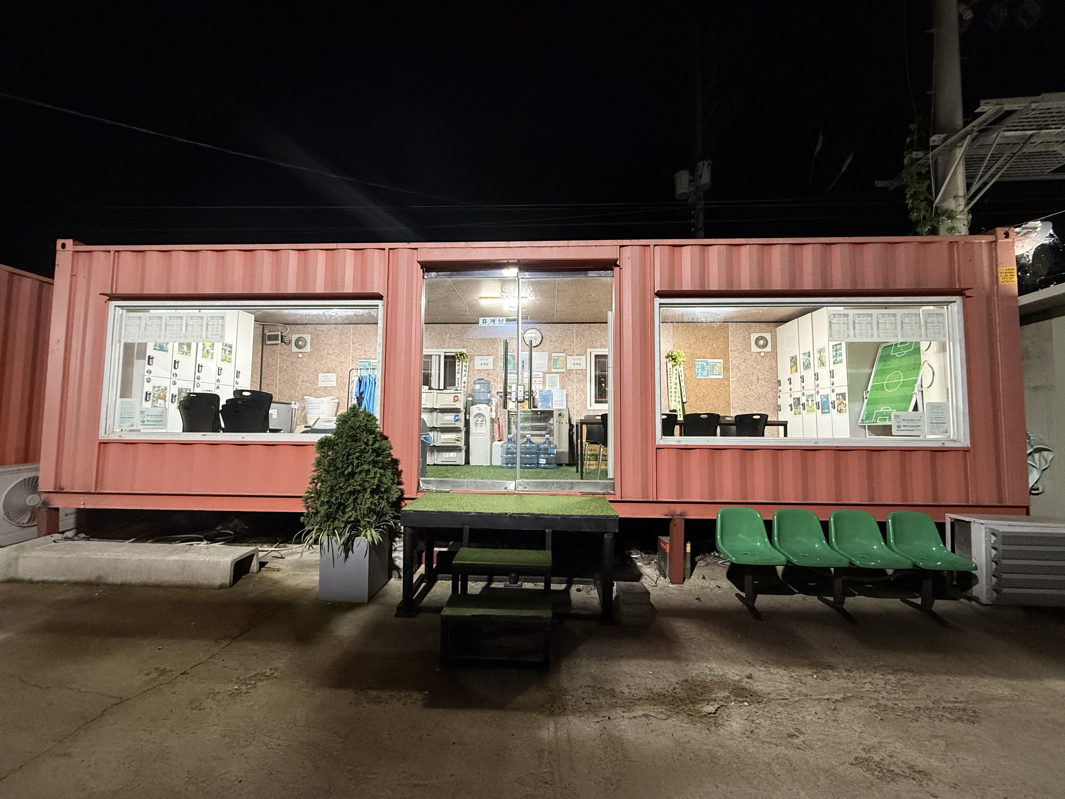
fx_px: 431
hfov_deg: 102.1
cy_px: 400
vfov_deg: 85.7
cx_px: 532
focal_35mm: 14
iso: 320
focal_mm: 2.22
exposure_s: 1/60
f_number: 2.2
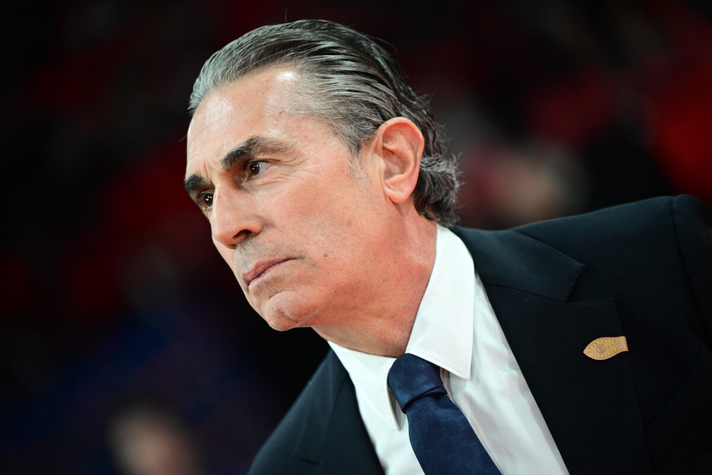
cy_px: 238
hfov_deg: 10.5
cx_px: 356
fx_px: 3856
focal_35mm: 195
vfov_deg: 7.0
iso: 1600
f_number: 2.8
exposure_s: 1/640
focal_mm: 195
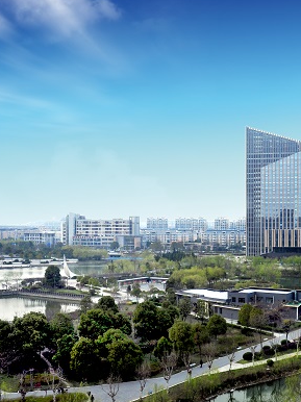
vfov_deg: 43.8
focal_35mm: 43
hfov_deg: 32.0
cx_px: 268
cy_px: 218
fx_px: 499
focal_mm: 18
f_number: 6.3
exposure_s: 1/125
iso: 200
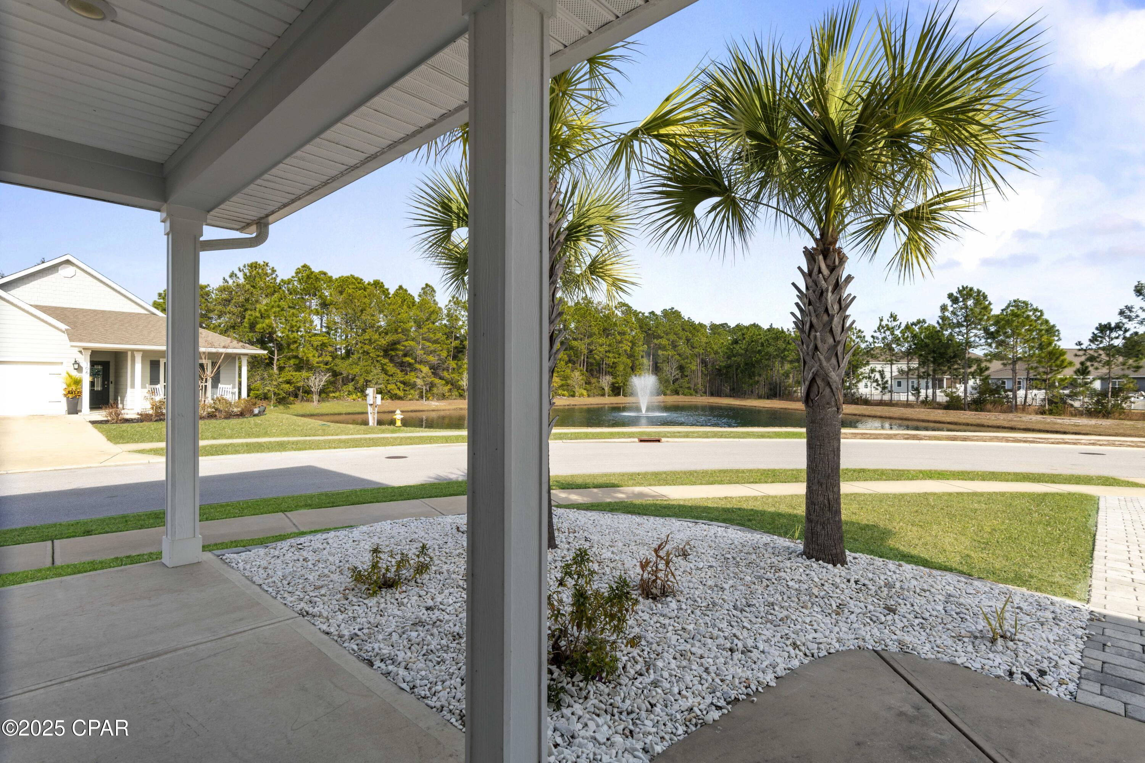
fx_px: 541
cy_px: 382
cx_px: 572
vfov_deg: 70.4
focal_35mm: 17
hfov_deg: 93.3
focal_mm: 17
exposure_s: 1/320
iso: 100
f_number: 7.1
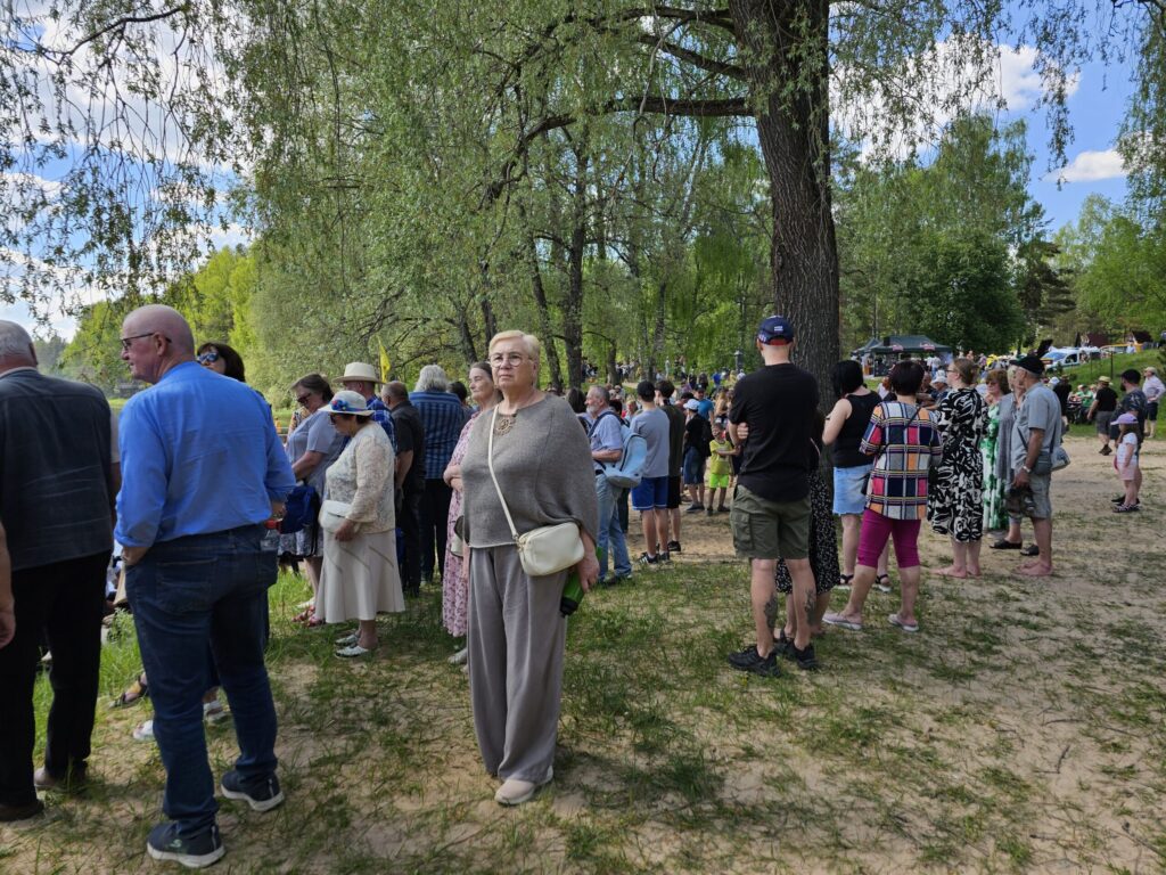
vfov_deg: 58.9
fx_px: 775
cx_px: 583
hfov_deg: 73.9
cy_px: 438
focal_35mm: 23
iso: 10
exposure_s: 1/242
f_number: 1.7
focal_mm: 6.3
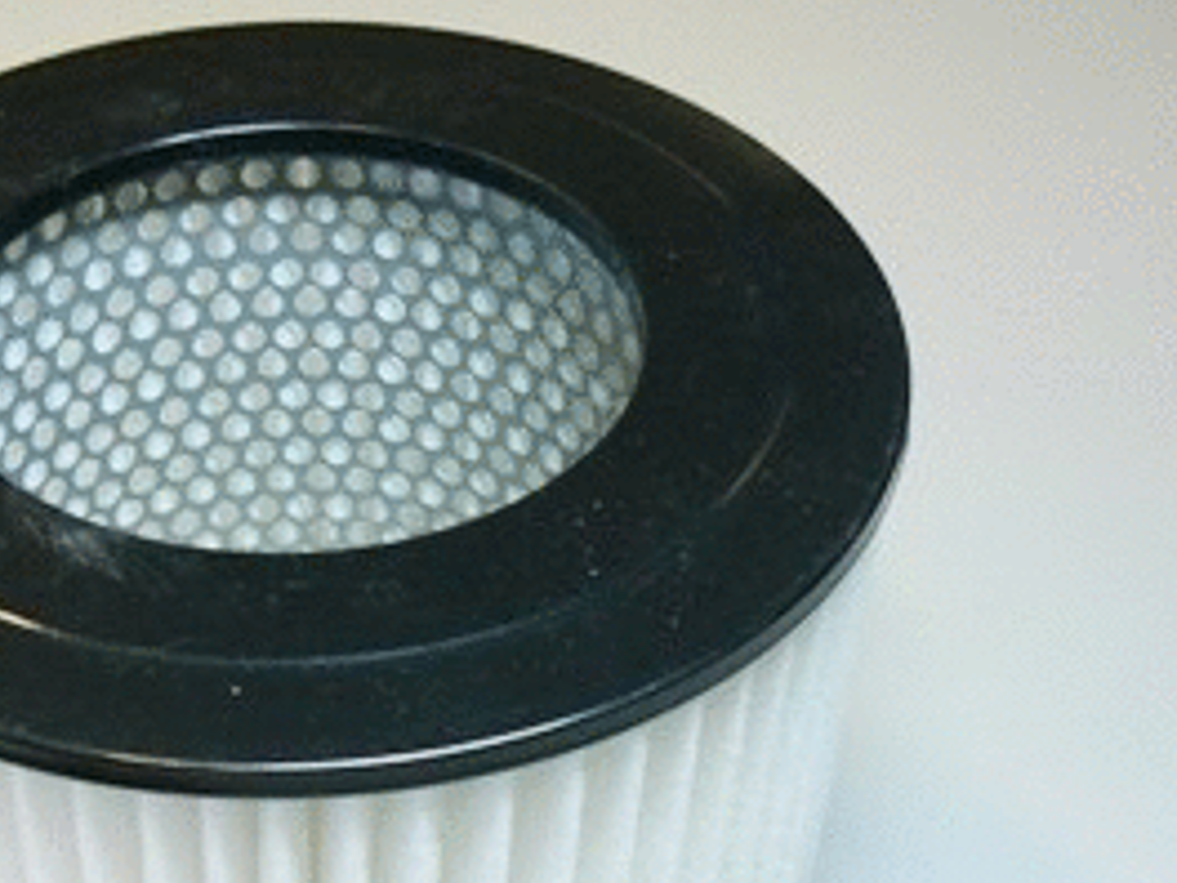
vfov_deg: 23.7
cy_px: 678
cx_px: 294
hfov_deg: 31.1
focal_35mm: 61
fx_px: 2074
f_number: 2.8
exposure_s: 1/30
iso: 80
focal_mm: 6
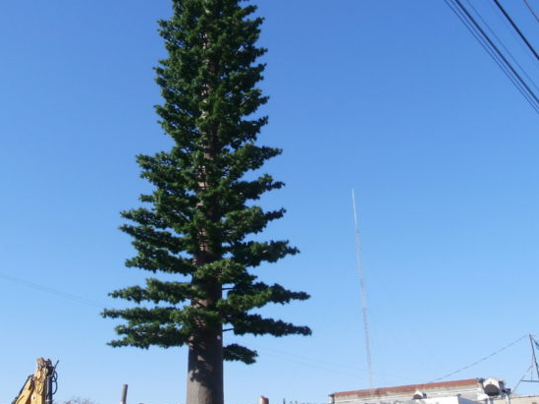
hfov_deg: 44.5
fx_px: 654
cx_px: 206
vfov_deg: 34.0
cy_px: 134
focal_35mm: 42
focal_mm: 5.36
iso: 100
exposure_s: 1/640
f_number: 3.5
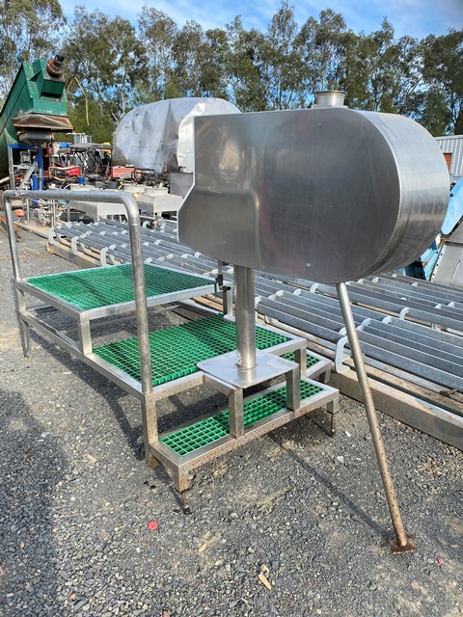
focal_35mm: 26
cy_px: 308
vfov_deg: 67.3
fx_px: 464
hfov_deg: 53.1
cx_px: 232
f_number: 1.8
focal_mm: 4.25
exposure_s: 1/871
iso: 32
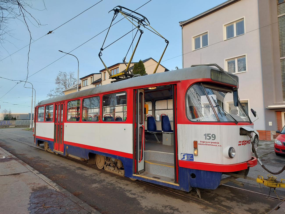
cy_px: 107
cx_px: 142
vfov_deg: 56.8
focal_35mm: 24
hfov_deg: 71.6
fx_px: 198
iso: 32
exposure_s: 1/120
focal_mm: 5.23
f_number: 1.8
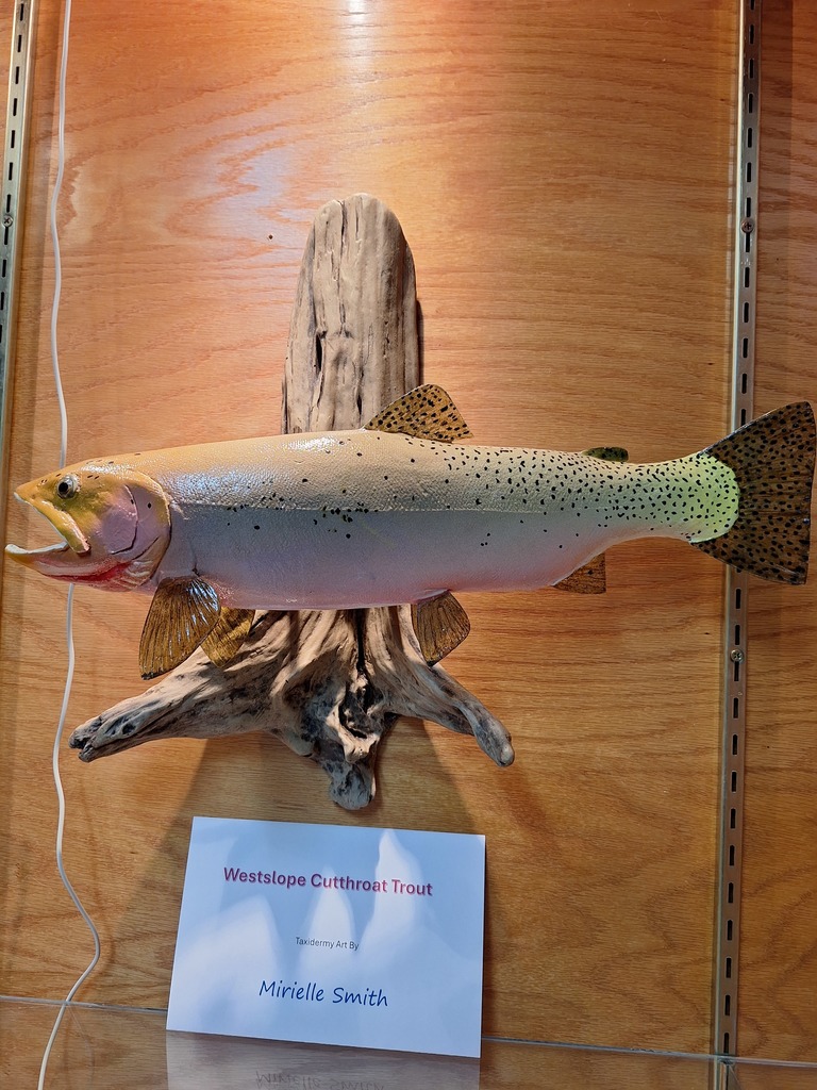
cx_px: 408
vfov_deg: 73.9
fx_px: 724
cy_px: 545
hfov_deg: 58.9
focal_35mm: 23
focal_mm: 5.54
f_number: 1.8
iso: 100
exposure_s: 1/40
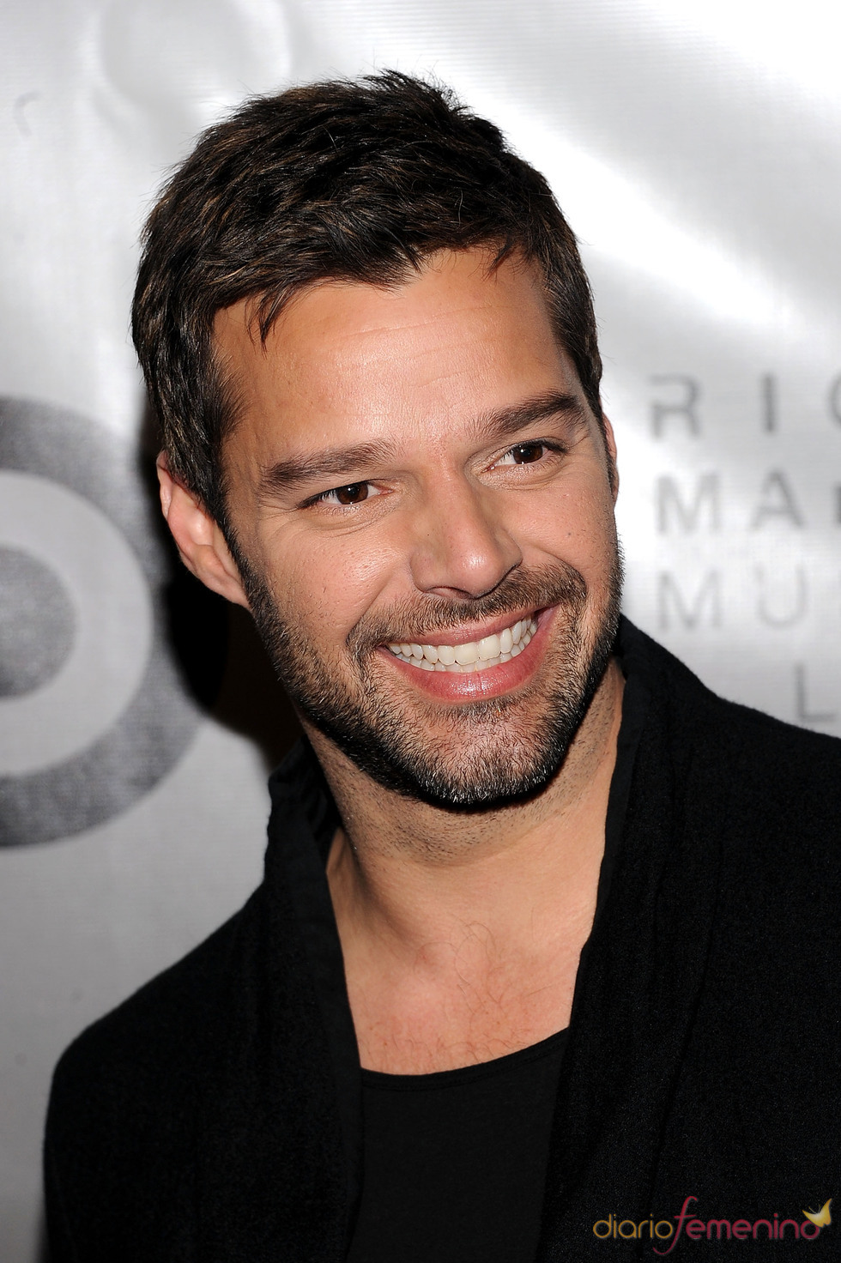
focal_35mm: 160
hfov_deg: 8.6
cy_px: 632
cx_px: 420
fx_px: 5612
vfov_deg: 12.8
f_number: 7.1
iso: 400
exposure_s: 1/160
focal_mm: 160
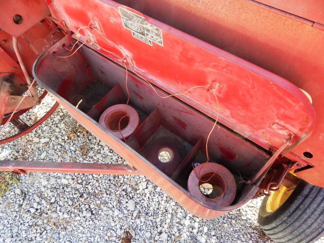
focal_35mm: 22
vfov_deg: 61.1
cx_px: 162
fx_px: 206
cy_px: 122
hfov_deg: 76.4
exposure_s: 1/100
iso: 125
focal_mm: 4
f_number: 3
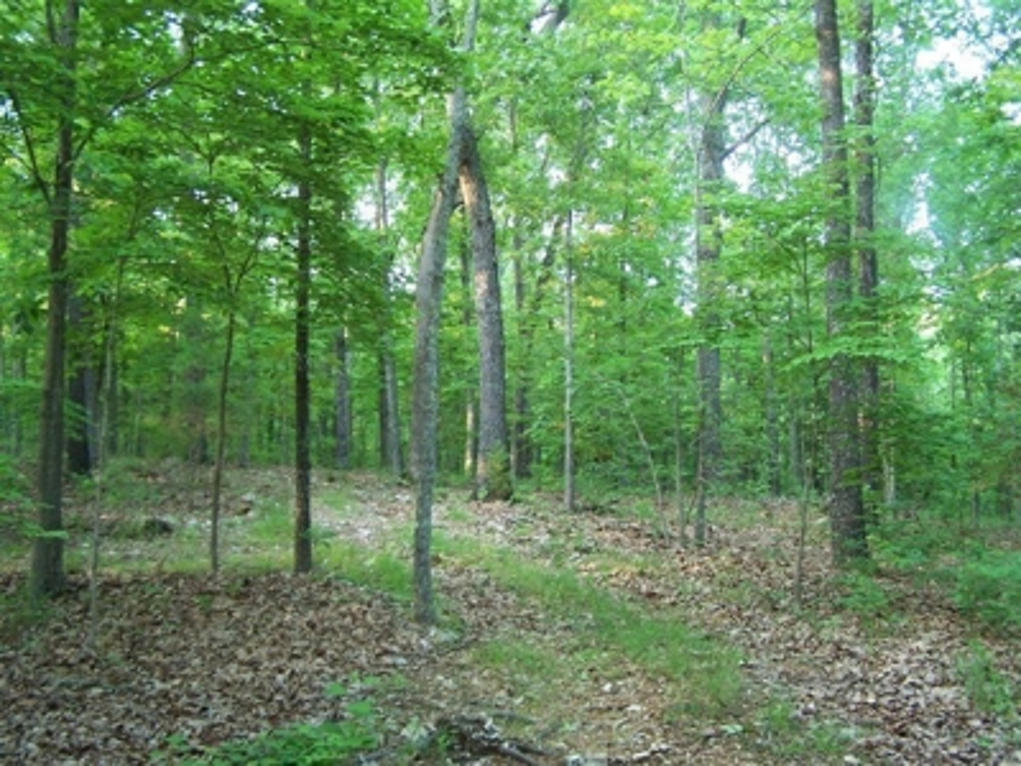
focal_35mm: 38
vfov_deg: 37.7
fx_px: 1121
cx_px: 510
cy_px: 383
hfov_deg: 49.0
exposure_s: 1/15
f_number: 2.8
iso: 140
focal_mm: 6.3
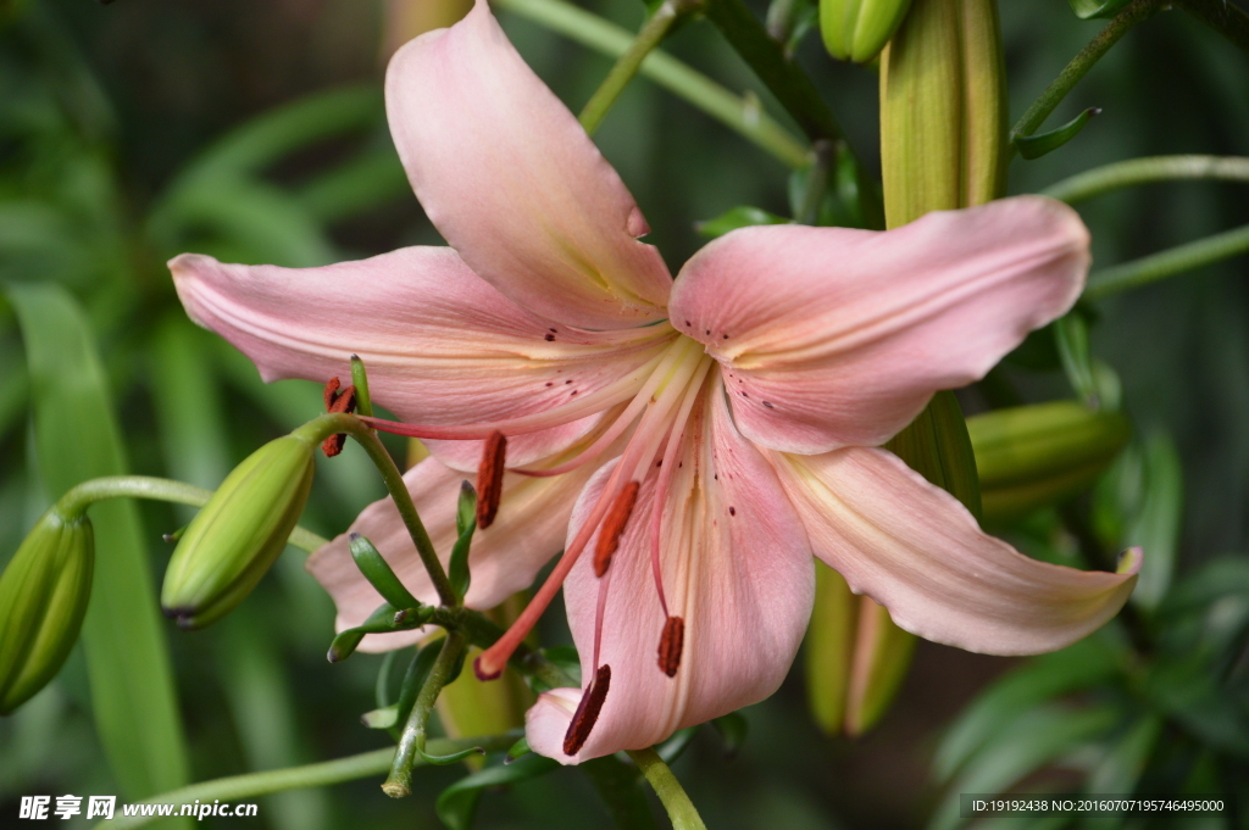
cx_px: 624
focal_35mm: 360
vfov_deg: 3.8
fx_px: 12480
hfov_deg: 5.7
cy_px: 415
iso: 400
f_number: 6.3
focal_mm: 240
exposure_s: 1/640
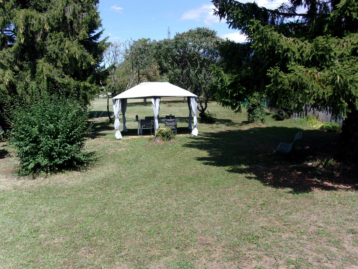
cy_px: 134
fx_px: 372
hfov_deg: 51.4
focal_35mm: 36
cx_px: 179
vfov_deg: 39.7
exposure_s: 1/70
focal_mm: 6.4
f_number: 11.8
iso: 80
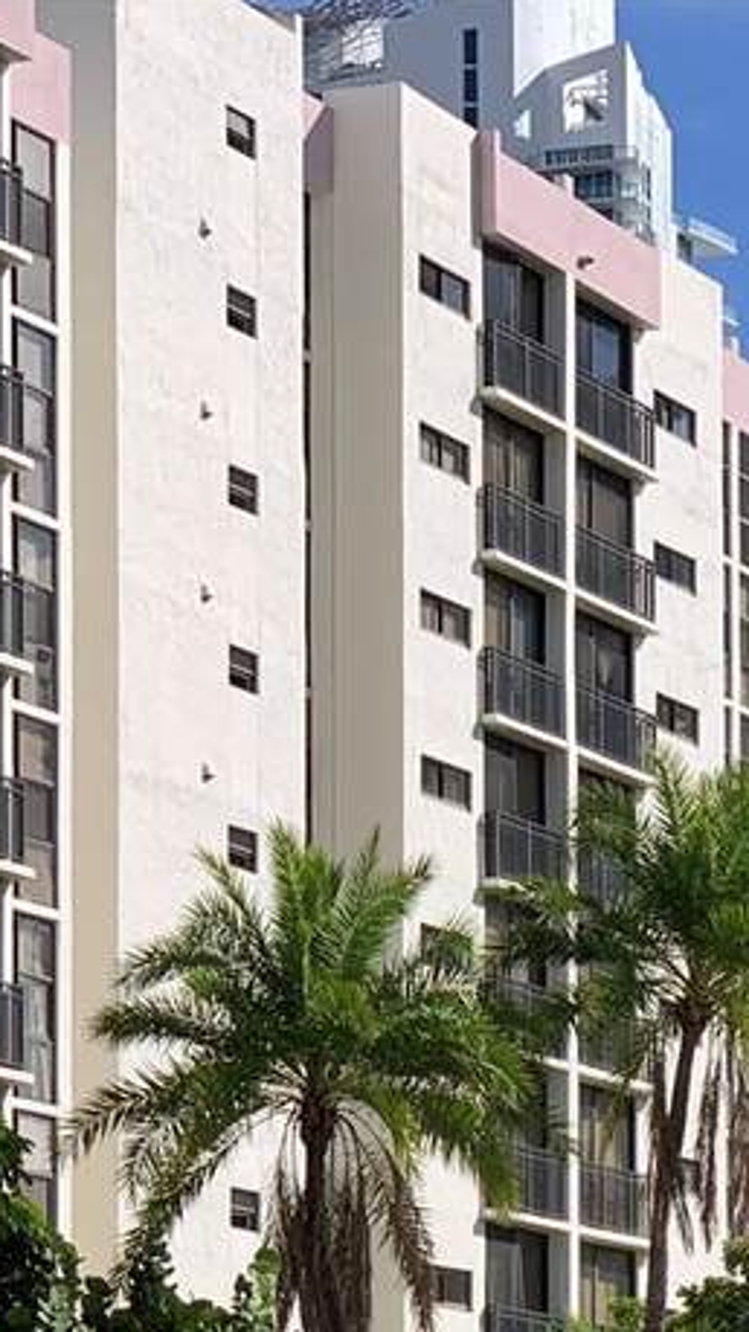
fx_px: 5582
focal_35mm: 158
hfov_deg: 7.6
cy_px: 1387
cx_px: 984
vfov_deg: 13.4
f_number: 2.4
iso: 16
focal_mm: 6
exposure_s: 1/1410
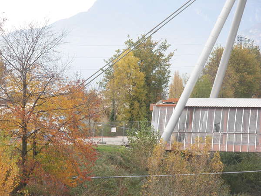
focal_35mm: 190
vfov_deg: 7.8
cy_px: 98
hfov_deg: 10.4
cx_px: 130
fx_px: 1433
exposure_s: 1/18.4
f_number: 5
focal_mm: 31.4
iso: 79
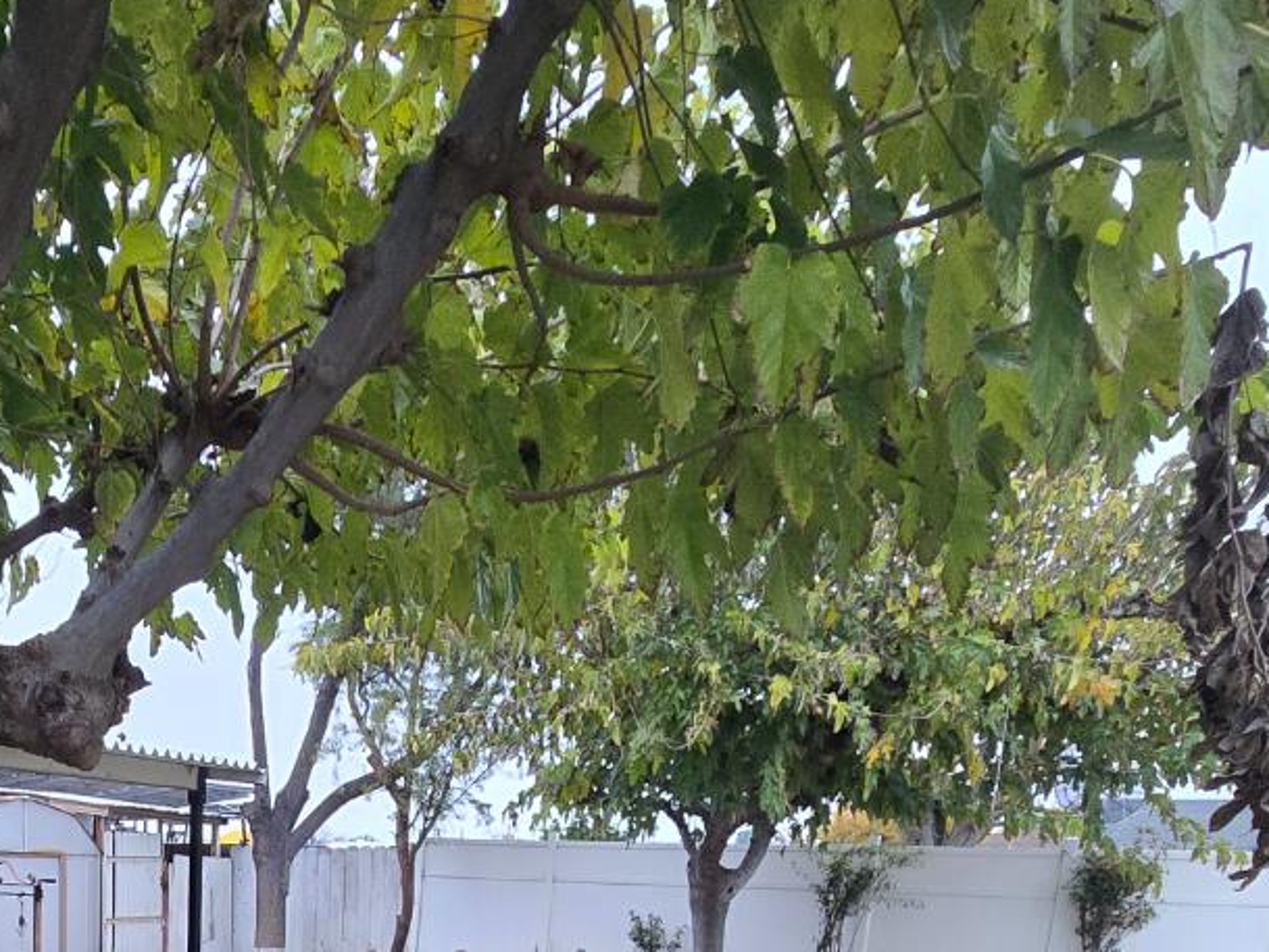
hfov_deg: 51.6
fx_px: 1173
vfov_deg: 35.4
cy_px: 1124
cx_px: 181
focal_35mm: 32
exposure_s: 1/60
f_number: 2.2
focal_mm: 2.2
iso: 640
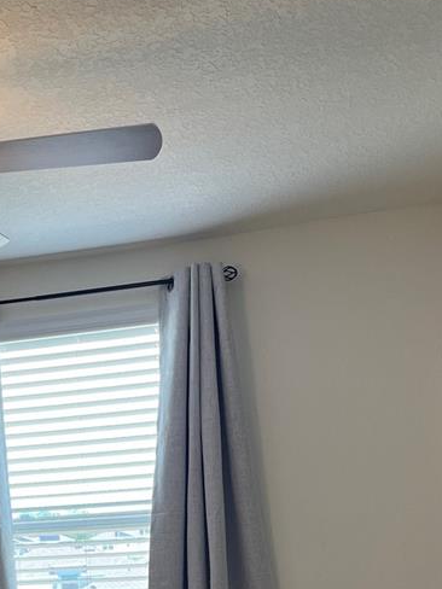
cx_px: 2
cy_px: 590
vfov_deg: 28.4
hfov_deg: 22.1
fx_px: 1090
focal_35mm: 64
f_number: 1.6
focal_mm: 5.1
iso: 80
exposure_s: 1/120
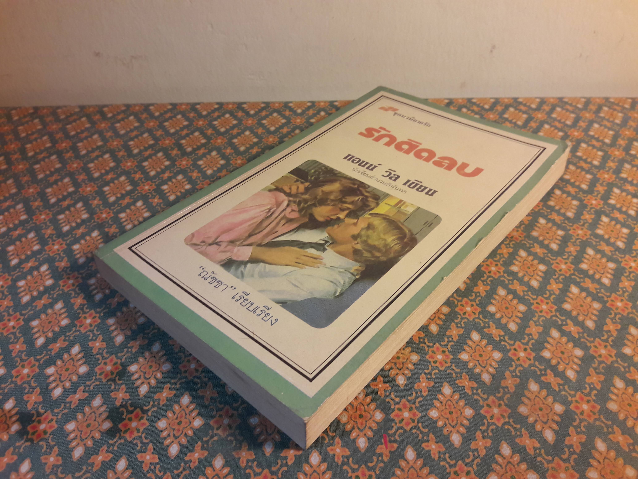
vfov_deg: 49.7
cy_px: 240
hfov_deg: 63.4
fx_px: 516
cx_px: 319
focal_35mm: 28
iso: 80
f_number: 1.9
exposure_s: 1/33
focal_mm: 3.7
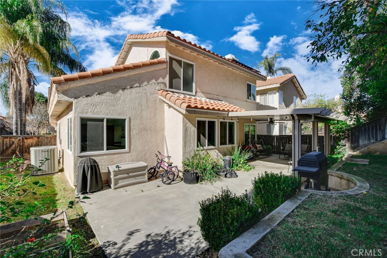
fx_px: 161
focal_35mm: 15
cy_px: 129
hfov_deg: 100.4
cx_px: 194
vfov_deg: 77.3
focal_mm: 10
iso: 1250
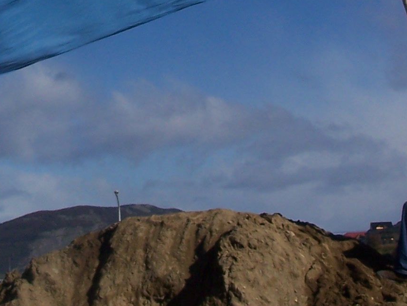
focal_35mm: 115
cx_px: 107
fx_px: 1352
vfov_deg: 12.6
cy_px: -50
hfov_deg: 17.0
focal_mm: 7.1
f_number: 5.6
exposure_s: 1/750
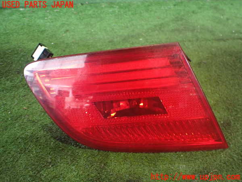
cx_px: 121
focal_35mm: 30
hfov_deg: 60.0
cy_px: 91
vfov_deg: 46.8
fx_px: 210
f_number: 2.3
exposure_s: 1/40
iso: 800
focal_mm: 5.4
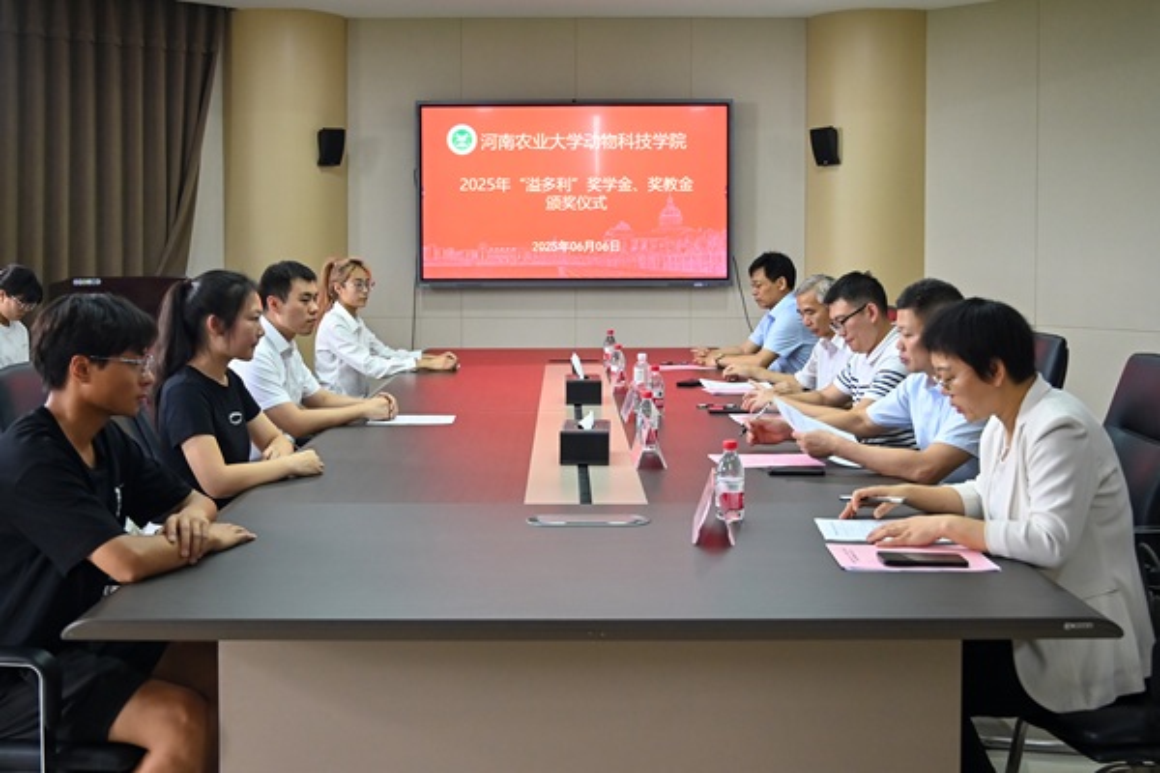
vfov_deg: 33.4
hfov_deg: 48.5
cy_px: 386
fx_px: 1289
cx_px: 580
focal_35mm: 40
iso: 1600
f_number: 4
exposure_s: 1/100
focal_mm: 27
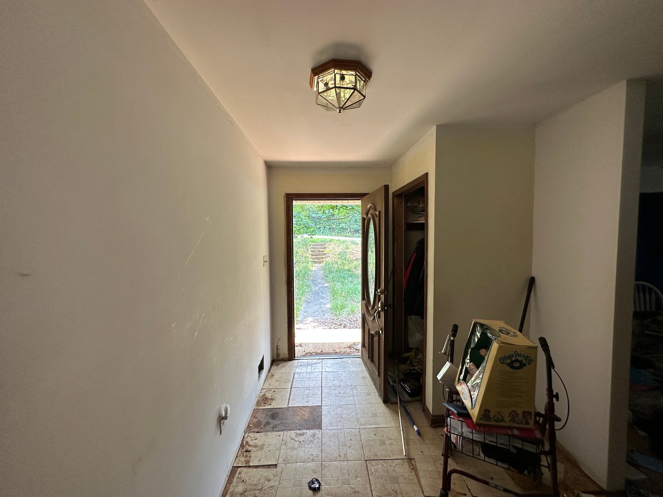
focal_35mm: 14
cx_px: 332
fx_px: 268
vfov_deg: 85.7
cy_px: 248
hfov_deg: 102.1
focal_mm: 2.22
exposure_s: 1/99
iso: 100
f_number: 2.2
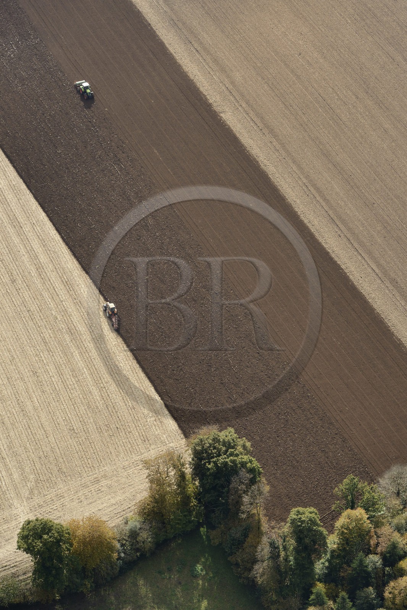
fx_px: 2290
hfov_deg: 10.2
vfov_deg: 15.2
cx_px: 204
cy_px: 305
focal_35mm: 135
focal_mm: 135
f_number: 8
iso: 800
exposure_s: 1/1600
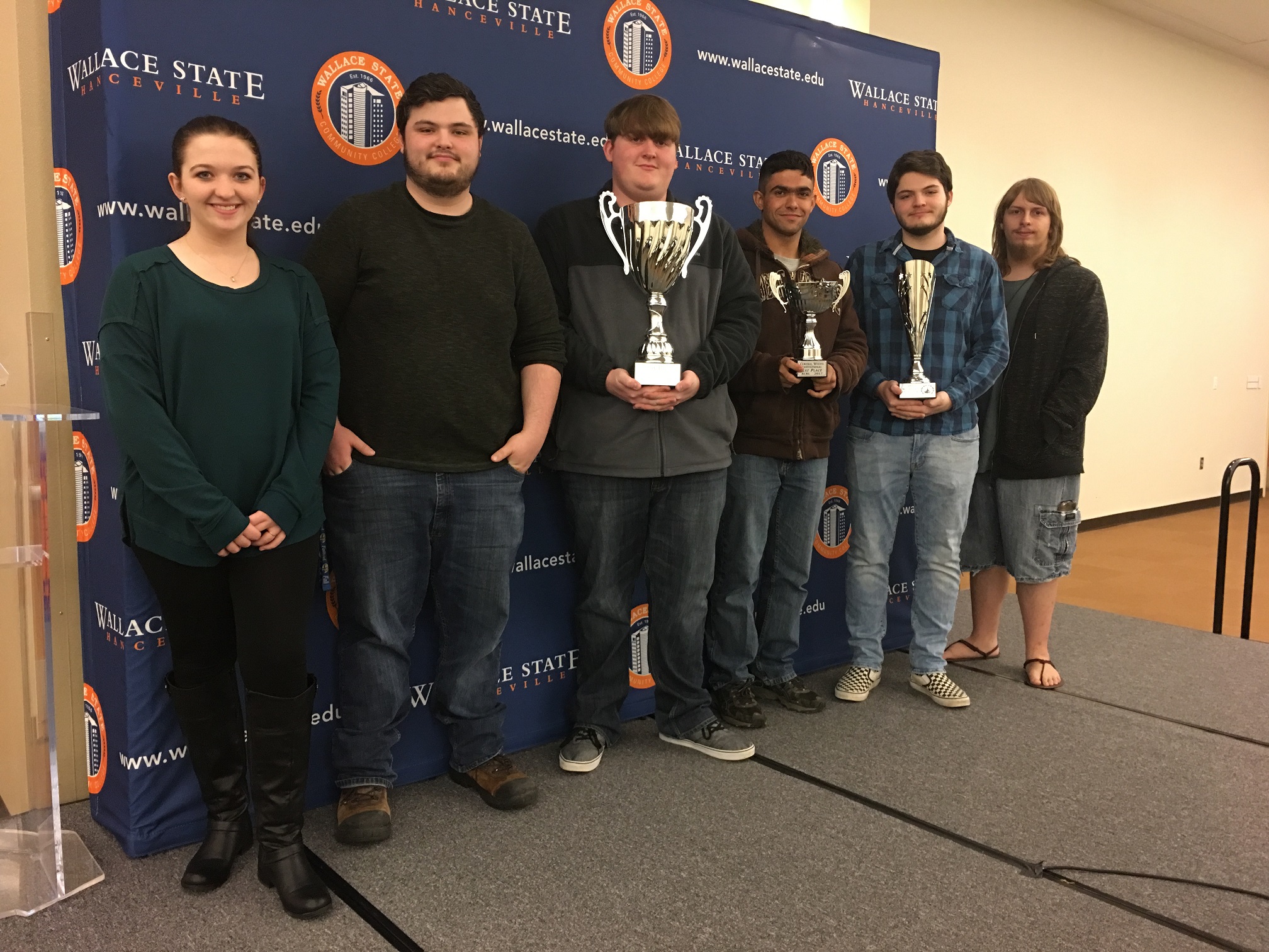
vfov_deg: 48.2
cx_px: 634
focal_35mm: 29
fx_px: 1063
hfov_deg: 61.7
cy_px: 476
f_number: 2.2
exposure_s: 1/15
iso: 100
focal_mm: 4.15
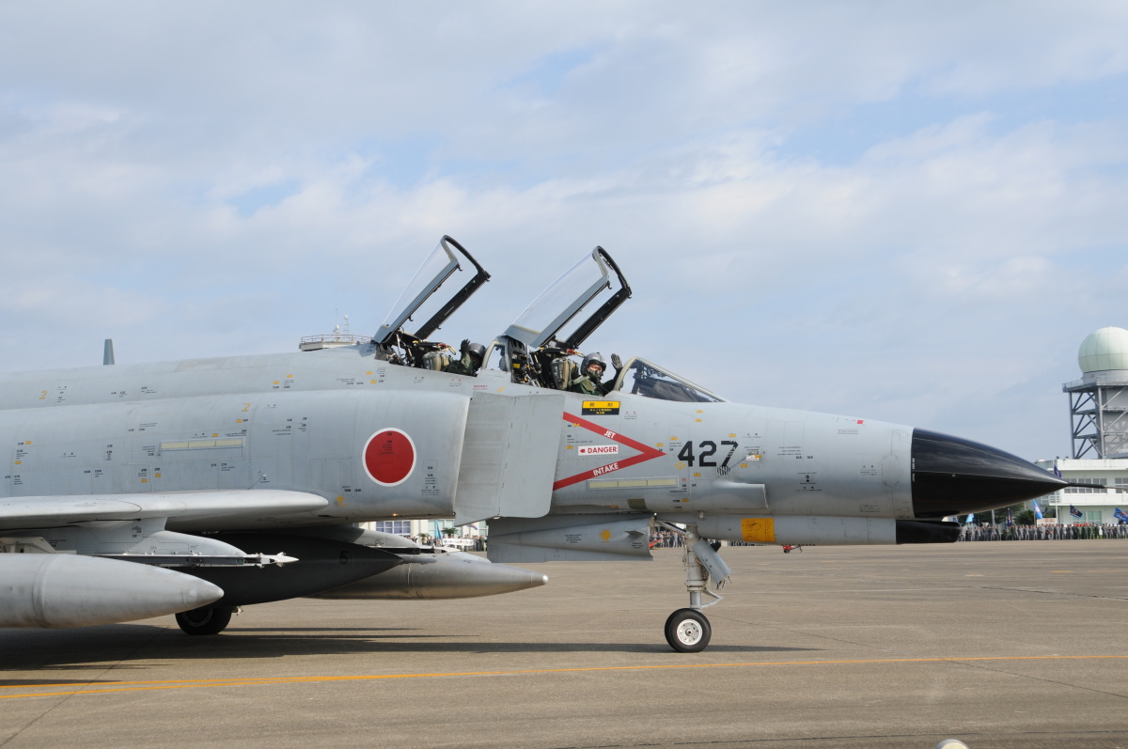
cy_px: 374
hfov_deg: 41.2
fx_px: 1502
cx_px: 564
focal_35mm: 48
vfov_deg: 28.0
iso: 200
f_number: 7.1
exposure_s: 1/500
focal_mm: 32
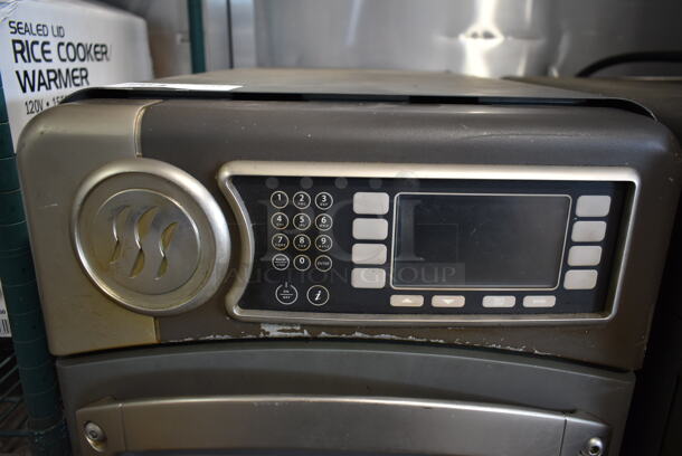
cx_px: 341
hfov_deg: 67.3
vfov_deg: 48.0
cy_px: 228
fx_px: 512
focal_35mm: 27
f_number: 3.5
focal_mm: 18
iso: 640
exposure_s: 1/30
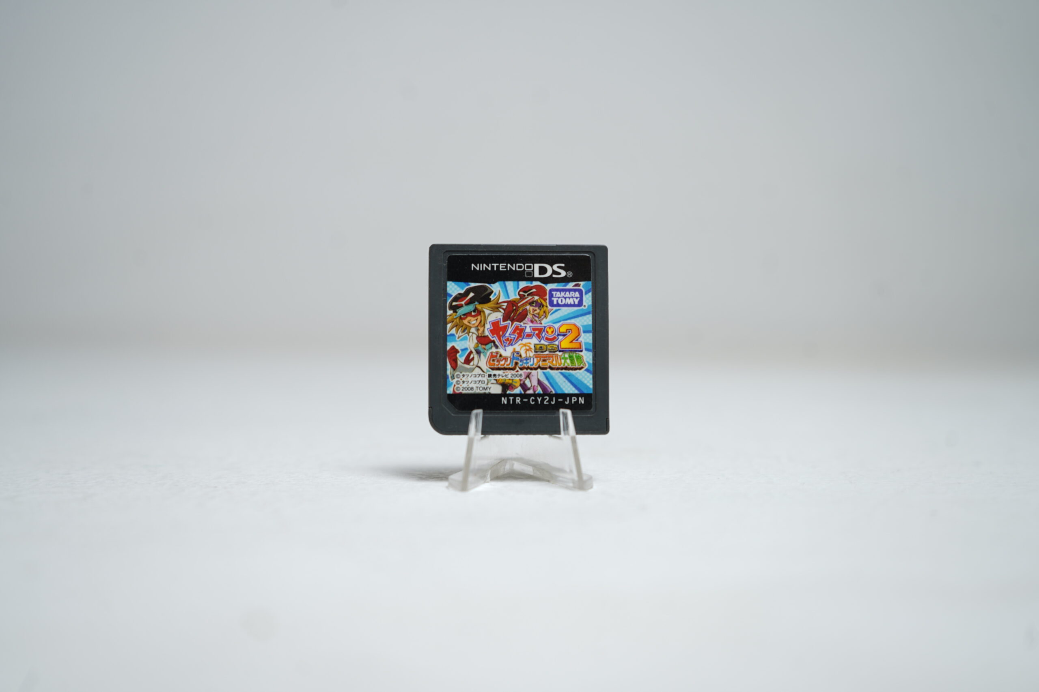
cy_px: 346
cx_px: 520
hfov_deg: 47.4
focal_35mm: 41
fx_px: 1183
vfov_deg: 32.6
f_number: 5
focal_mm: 41
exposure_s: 1/10
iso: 64
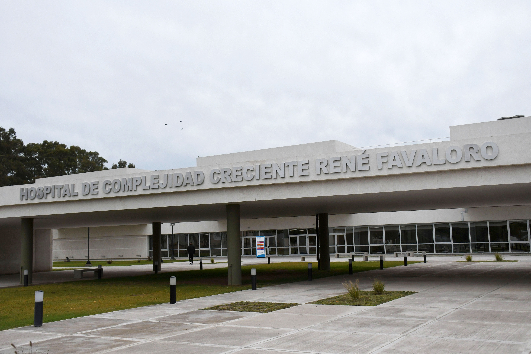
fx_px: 531
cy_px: 177
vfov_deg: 36.9
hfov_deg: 53.1
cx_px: 266
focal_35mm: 36
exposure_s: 1/2500
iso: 1250
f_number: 5.6
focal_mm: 24
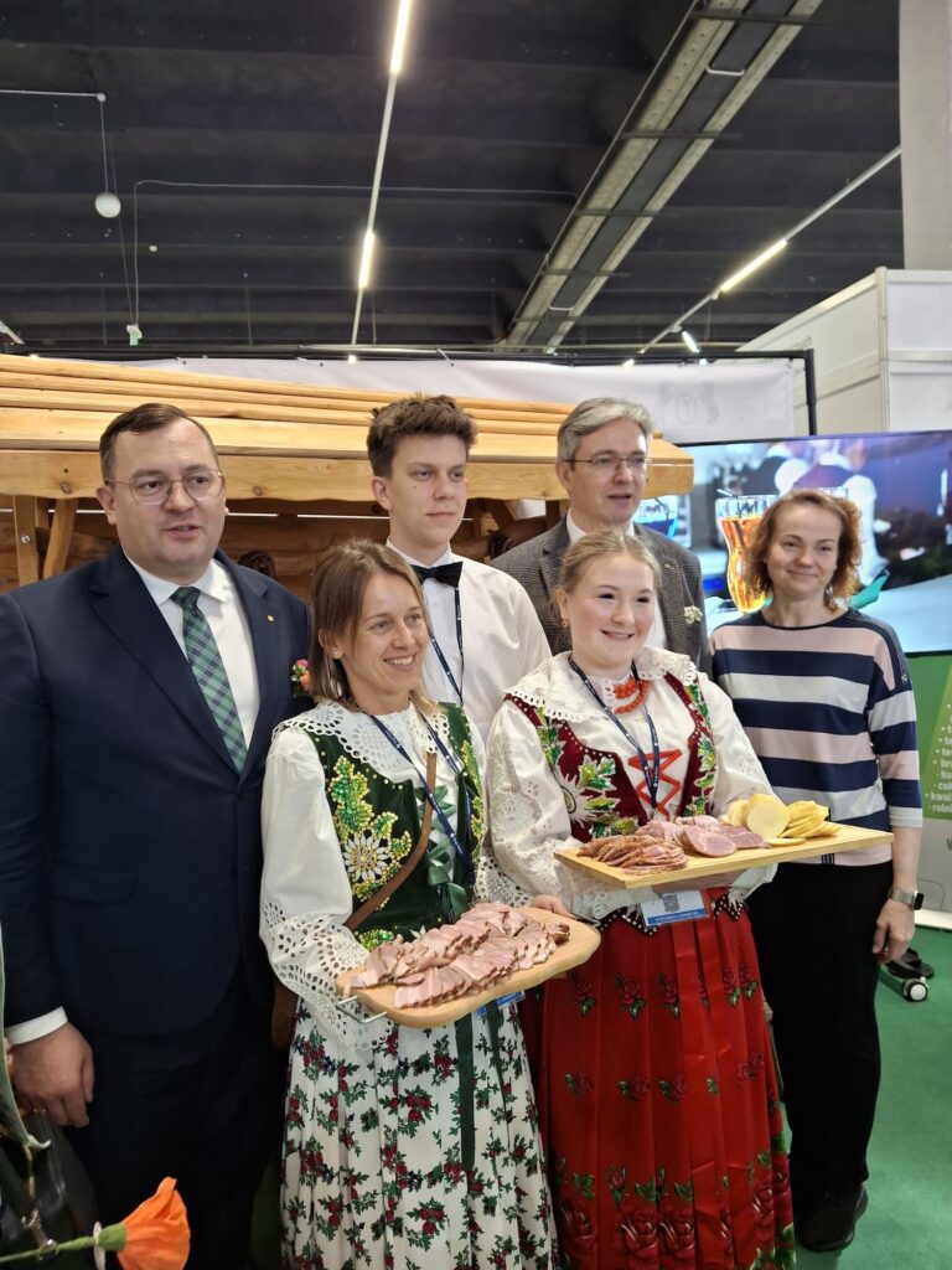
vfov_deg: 69.4
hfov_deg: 54.9
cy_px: 635
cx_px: 476
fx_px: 917
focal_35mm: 25
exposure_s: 1/50
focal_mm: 4.69
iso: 200
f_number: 1.8
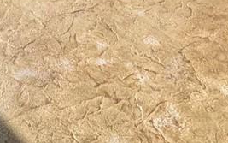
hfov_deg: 23.3
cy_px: -360
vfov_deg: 9.2
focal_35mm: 89
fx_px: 553
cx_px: 110
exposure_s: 1/3906
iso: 40
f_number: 2.2
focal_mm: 2.22
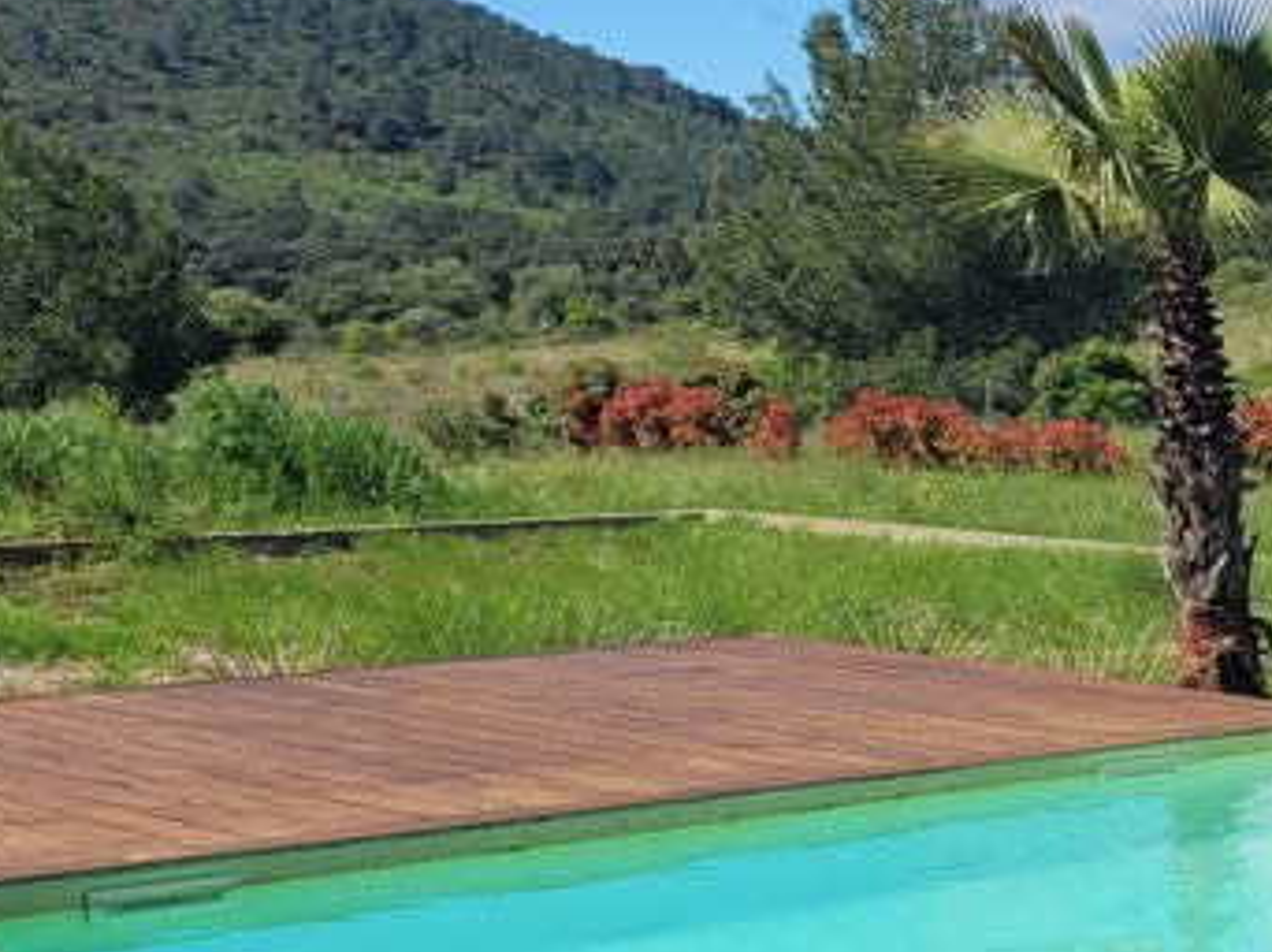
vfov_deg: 16.4
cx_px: 1910
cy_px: 768
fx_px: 3268
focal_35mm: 89
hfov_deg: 19.3
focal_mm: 5.4
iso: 40
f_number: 1.8
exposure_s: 1/2775
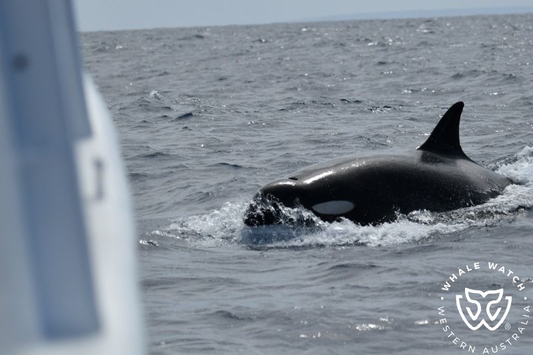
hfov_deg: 8.6
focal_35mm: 240
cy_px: 178
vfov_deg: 5.7
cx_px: 266
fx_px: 3552
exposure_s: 1/8000
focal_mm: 240
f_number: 5.6
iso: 500
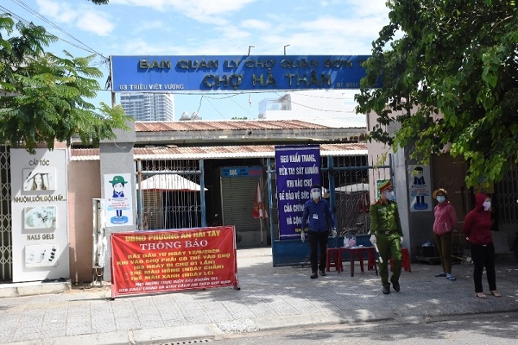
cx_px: 259
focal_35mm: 48
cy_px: 172
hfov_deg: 41.1
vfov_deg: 28.1
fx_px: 691
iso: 1250
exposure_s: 1/800
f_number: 14
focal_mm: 32
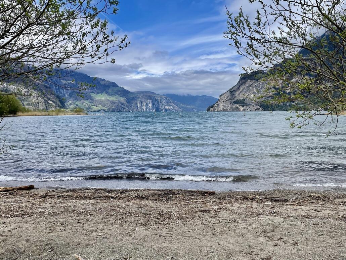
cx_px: 173
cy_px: 130
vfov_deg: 53.1
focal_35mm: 26
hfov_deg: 67.3
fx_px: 260
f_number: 1.6
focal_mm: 4.2
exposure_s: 1/3861
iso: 32
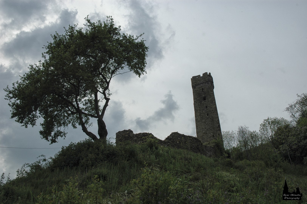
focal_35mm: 36
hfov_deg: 53.2
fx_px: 307
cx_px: 154
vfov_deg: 36.8
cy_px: 102
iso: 200
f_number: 10
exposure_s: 1/400
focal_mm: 24
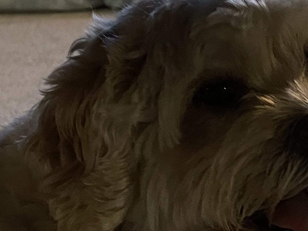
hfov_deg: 20.9
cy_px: 200
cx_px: 174
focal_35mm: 94
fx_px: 836
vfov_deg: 15.6
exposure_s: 1/30
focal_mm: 5.1
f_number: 1.6
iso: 1000
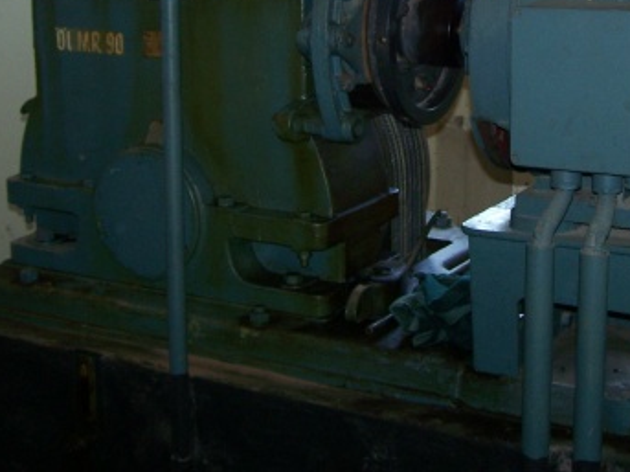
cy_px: 62
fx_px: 1292
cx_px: 419
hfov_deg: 27.2
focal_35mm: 71
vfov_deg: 20.4
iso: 100
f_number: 2.8
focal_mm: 6.3
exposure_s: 1/60
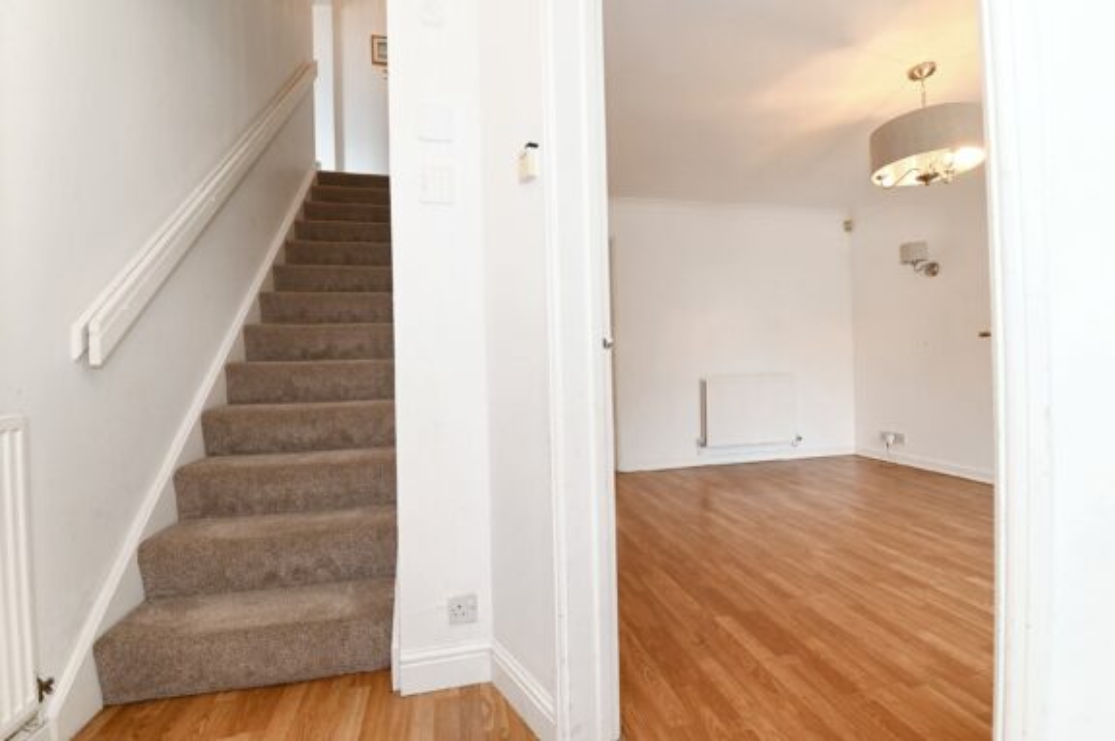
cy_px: 370
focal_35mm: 15
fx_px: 464
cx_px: 558
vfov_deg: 77.2
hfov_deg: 100.4
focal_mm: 15
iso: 2000
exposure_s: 1/60
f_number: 10
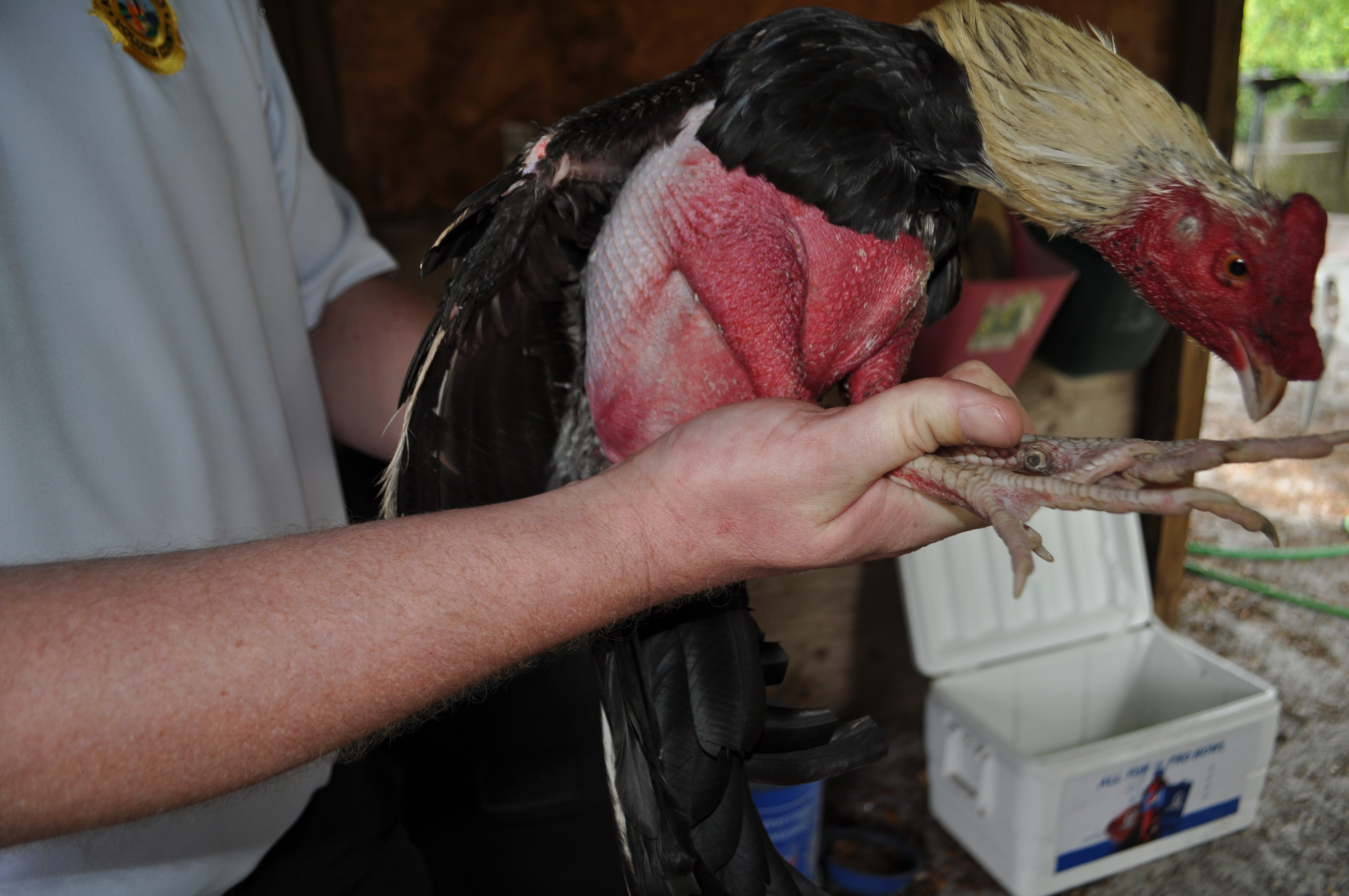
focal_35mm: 27
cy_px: 448
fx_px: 1011
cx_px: 674
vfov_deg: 47.8
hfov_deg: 67.4
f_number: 3.5
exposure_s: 1/125
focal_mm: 18
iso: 220
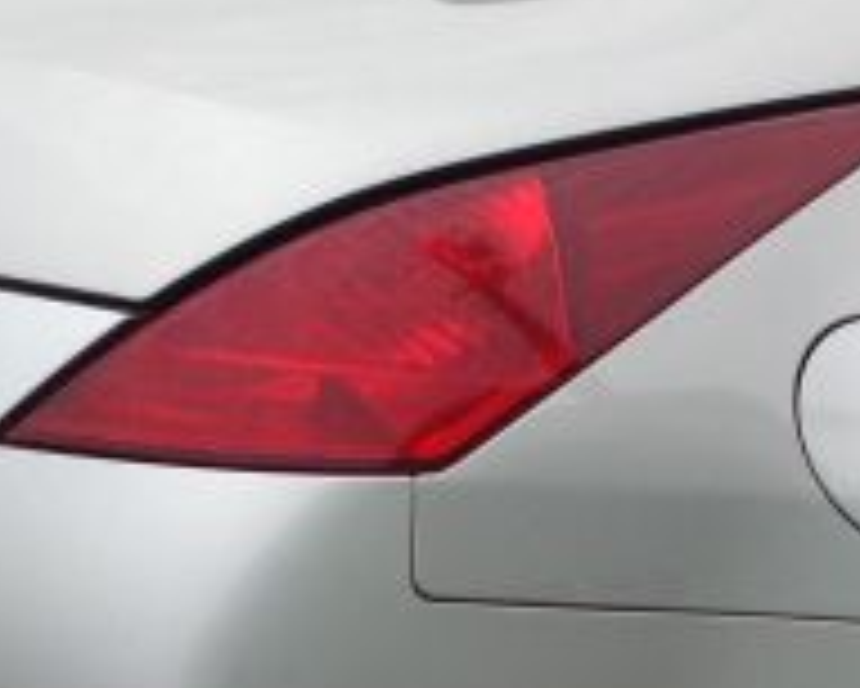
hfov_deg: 14.2
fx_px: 3438
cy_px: 522
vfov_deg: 11.4
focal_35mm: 135
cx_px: 612
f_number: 2.4
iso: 50
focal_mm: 4.12
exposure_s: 1/1642
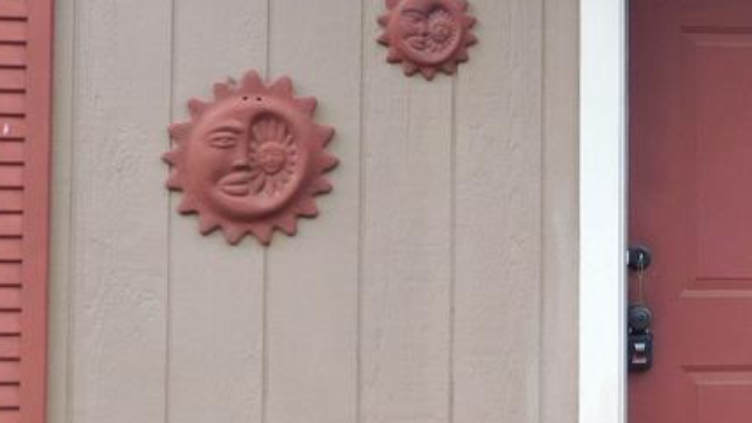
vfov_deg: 12.9
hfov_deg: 21.9
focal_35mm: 94
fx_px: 1874
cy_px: 208
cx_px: 738
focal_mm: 6.3
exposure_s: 1/50
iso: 125
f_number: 3.5
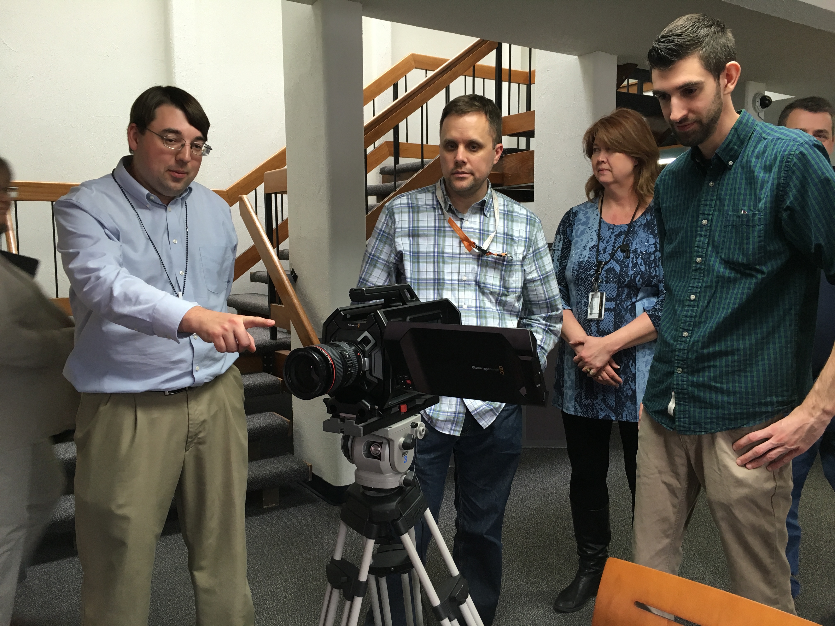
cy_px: 313
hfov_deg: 61.7
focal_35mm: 29
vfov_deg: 48.2
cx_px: 418
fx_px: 700
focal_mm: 4.15
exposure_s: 1/30
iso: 80
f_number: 2.2
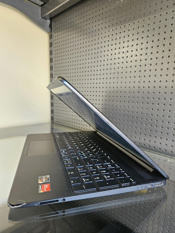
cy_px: 116
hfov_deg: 58.9
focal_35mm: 23
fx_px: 155
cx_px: 88
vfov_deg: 73.9
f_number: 1.8
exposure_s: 1/100
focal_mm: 5.4
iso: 640
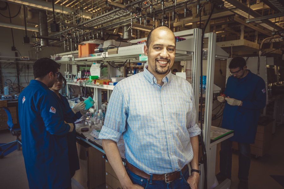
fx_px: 189
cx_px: 142
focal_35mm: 24
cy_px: 94
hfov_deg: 73.7
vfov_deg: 53.1
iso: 200
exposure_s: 1/200
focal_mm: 24
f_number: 4
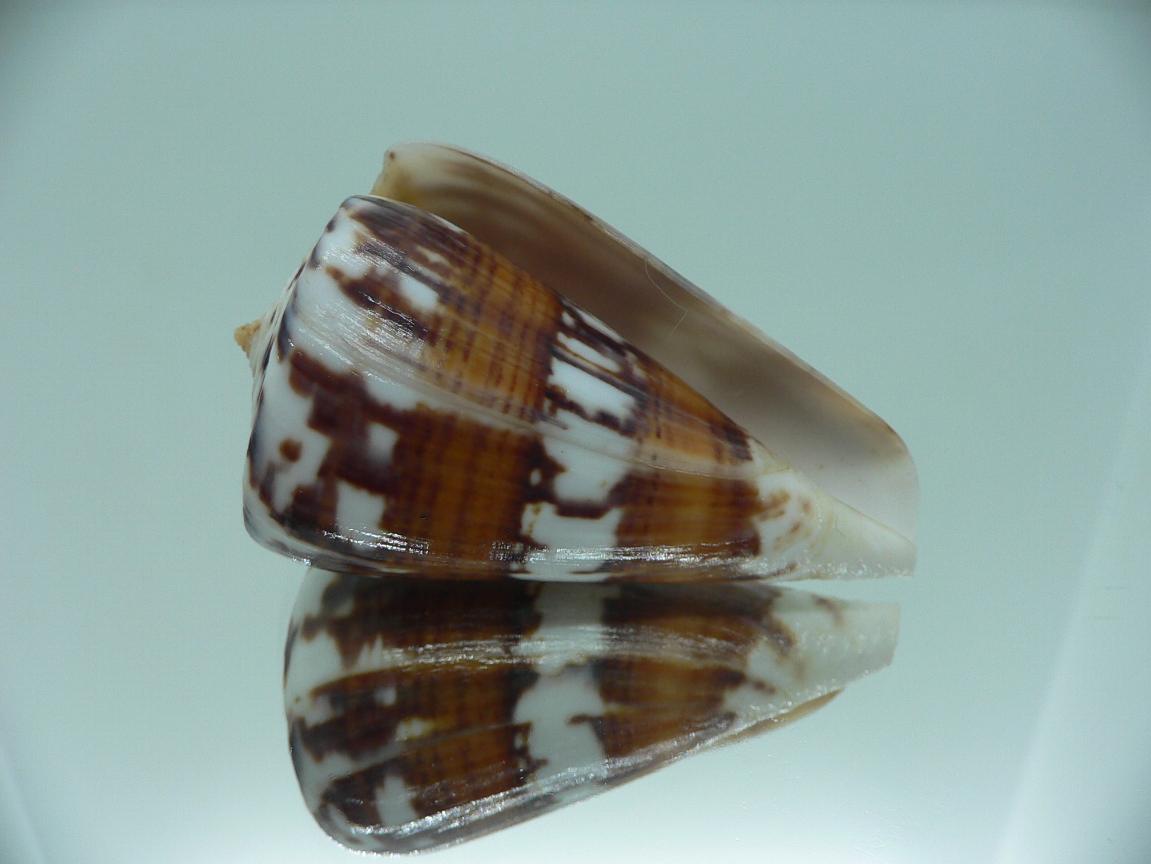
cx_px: 576
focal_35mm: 35
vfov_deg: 40.7
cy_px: 432
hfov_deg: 52.6
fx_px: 1164
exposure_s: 1/60
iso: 80
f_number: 2.8
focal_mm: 4.6
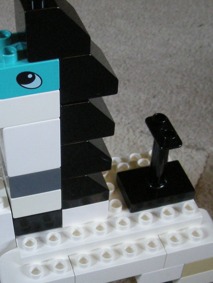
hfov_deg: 22.1
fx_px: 541
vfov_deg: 29.3
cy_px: 166
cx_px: 60
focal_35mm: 66
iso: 400
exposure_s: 1/47.8
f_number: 2.8
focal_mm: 5.7
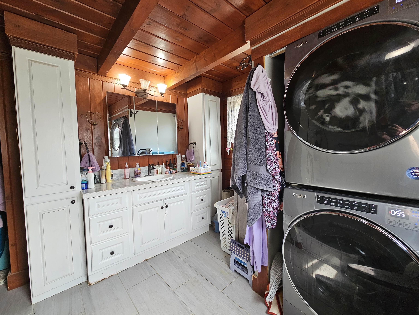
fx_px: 157
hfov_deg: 106.2
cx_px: 210
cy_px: 158
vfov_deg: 89.9
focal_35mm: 13
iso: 200
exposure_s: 1/60
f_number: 2.2
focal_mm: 2.2
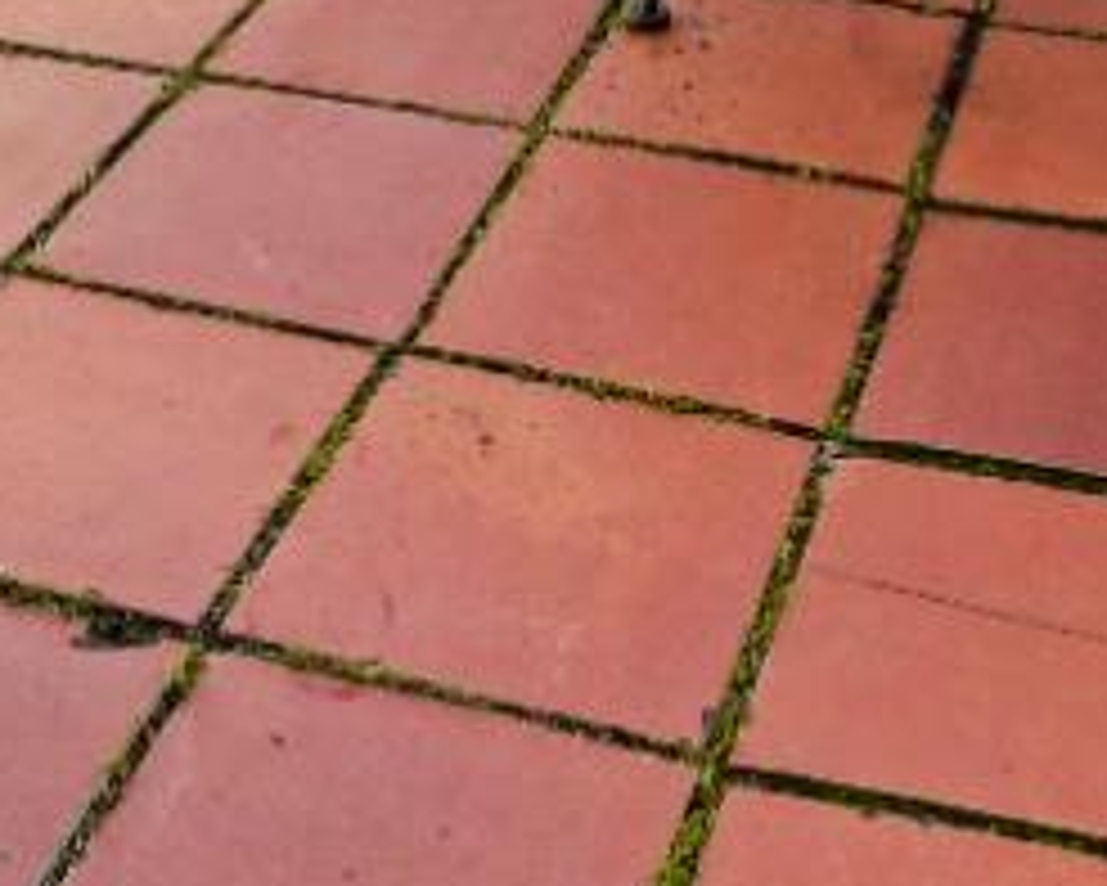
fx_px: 2622
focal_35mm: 80
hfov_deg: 23.8
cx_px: 621
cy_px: -1223
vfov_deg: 13.8
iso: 800
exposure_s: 1/160
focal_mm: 14
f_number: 10
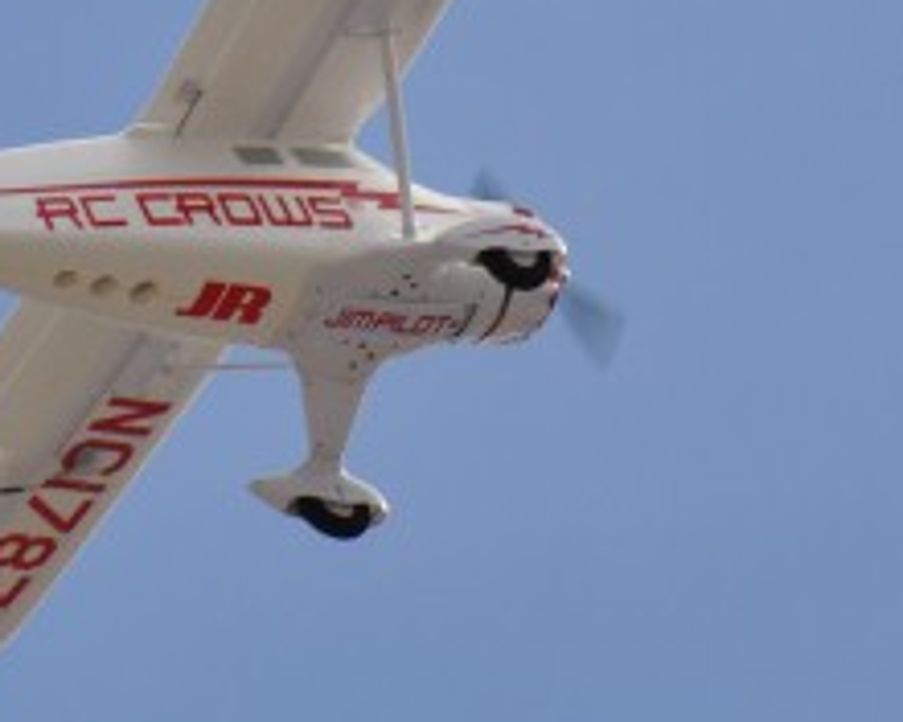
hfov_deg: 1.8
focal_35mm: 1075
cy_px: -39
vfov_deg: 1.4
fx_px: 28730
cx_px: 86
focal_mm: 210
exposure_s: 1/1000
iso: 200
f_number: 8
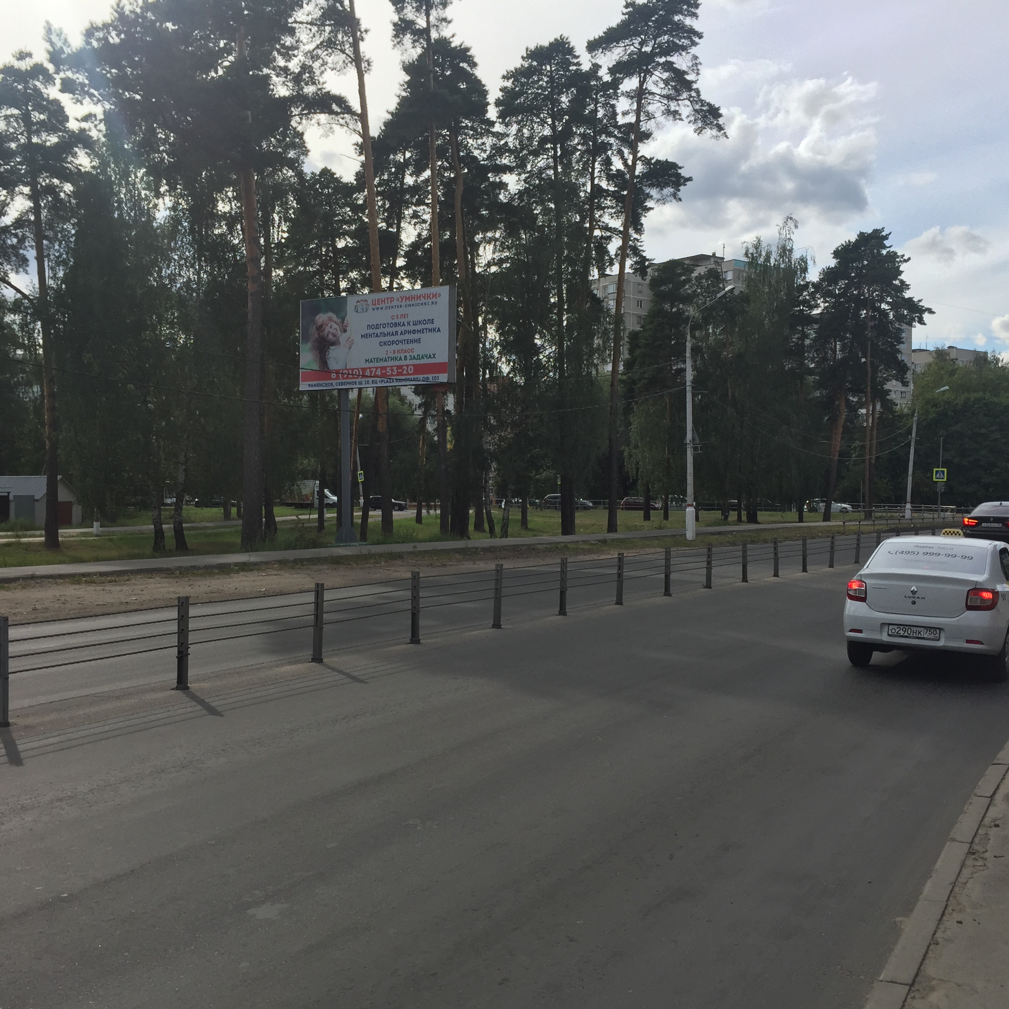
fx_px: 1154
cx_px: 491
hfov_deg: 47.2
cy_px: 504
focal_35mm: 35
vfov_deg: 47.2
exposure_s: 1/1883
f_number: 2.2
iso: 32
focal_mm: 4.15
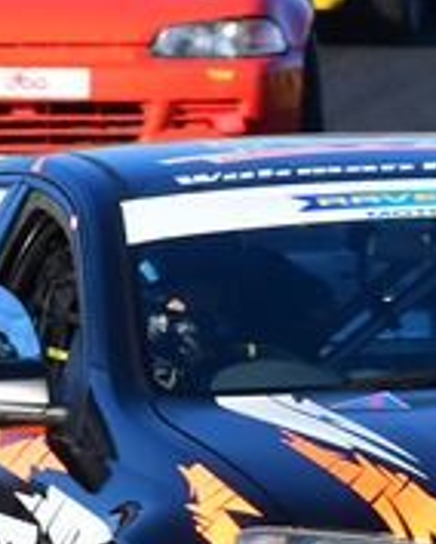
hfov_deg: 0.7
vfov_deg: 0.9
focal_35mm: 2226
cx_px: 415
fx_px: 35844
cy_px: 264
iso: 800
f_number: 11
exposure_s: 1/640
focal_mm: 350
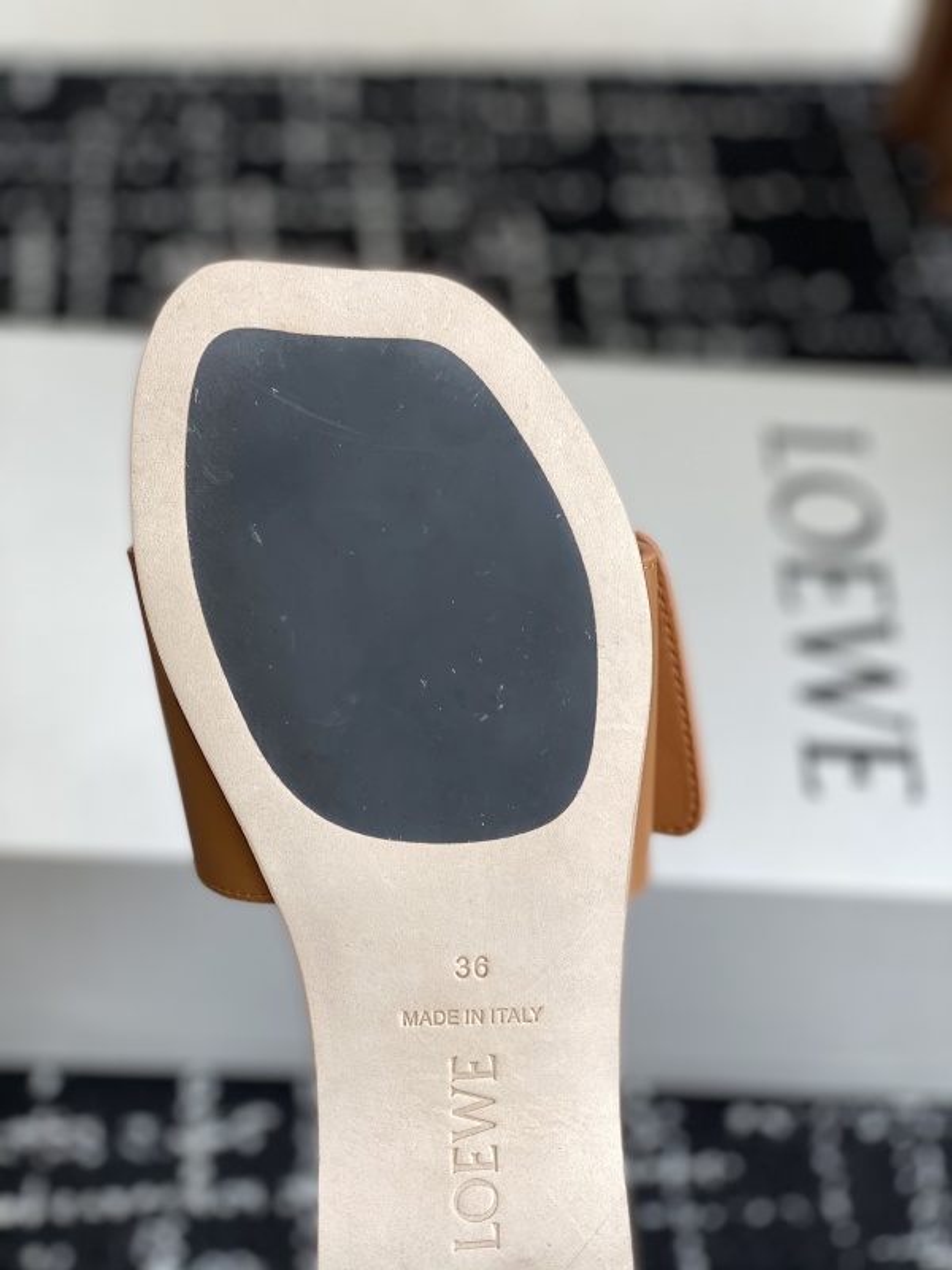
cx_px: 476
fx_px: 1907
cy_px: 635
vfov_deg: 36.8
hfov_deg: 28.0
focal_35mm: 52
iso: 20
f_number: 2
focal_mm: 6
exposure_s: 1/171
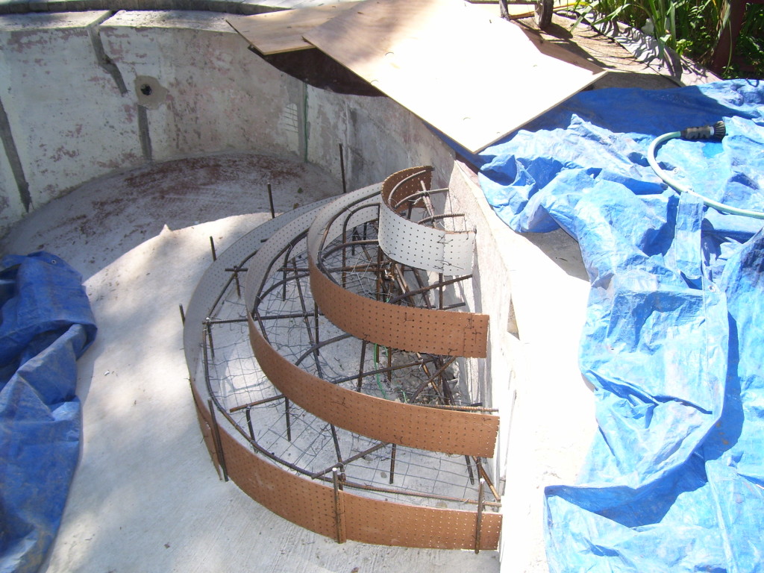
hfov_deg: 50.1
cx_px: 382
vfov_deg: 38.7
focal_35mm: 37
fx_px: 817
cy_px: 286
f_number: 2.7
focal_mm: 6
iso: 80
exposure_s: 1/750
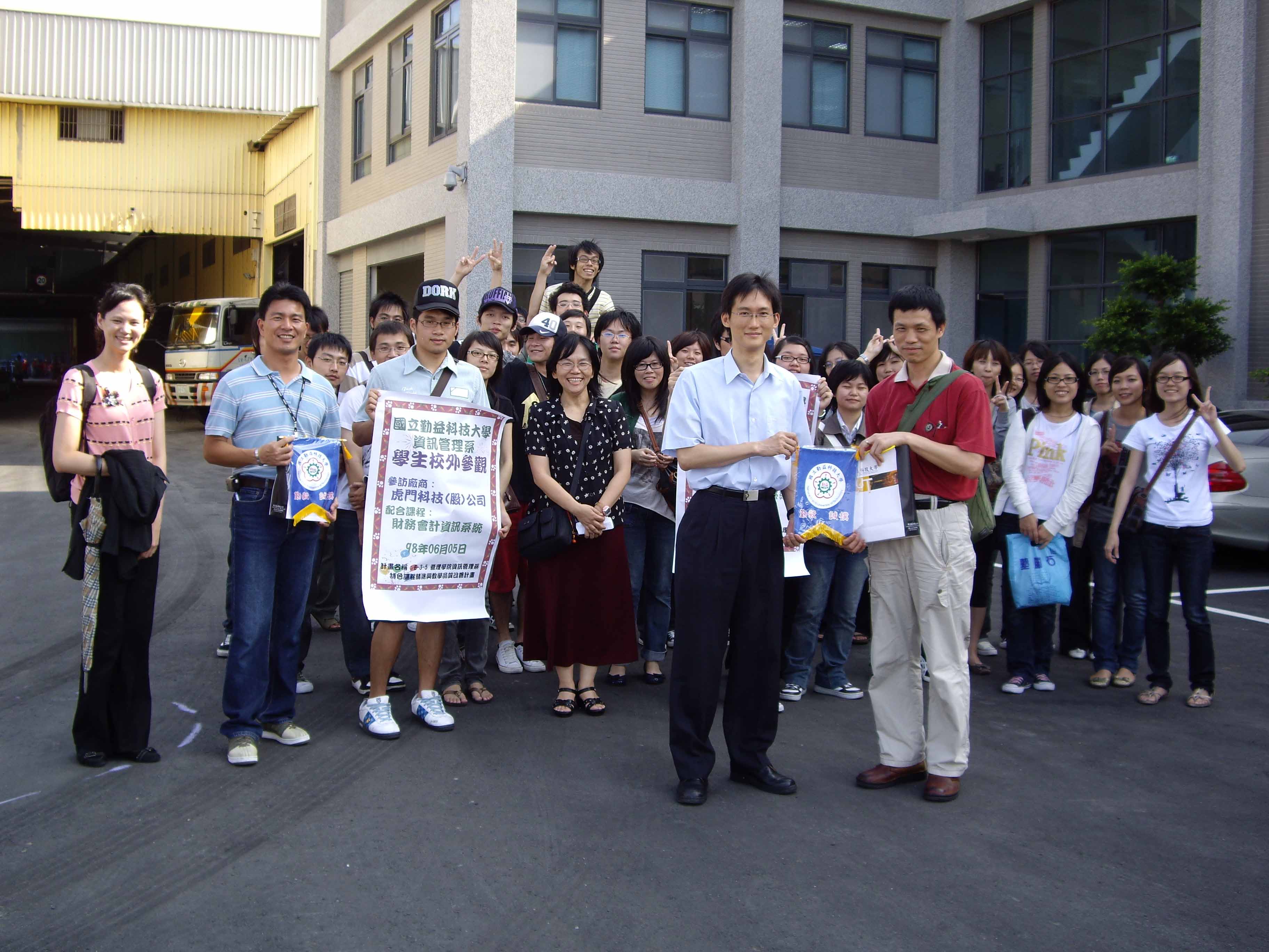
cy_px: 476
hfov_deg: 49.0
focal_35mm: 38
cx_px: 634
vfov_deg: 37.7
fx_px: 1393
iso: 64
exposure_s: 1/200
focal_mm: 7.9
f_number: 2.8
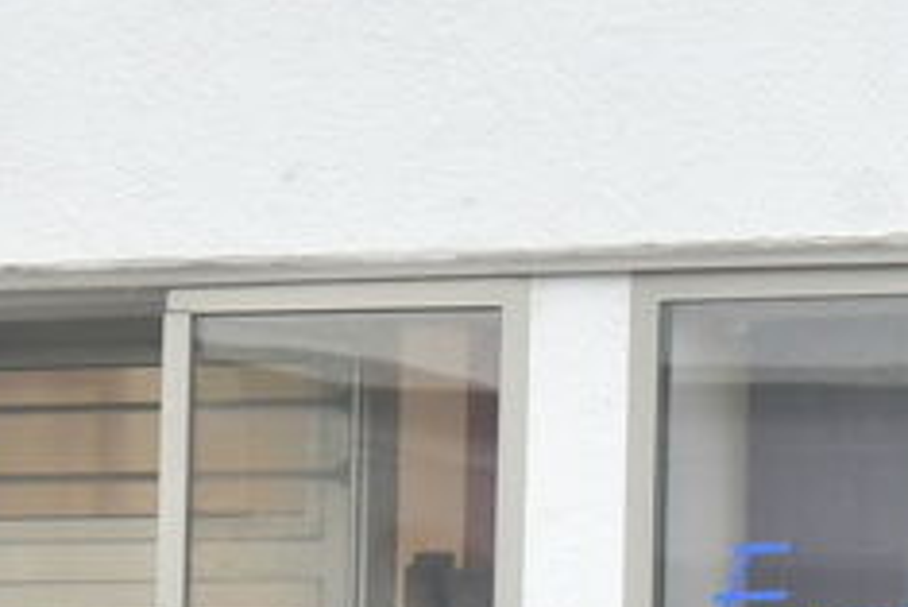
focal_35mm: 536
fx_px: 13527
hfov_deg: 3.8
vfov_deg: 2.6
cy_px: 754
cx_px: -626
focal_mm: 70
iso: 1250
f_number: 7.1
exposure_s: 1/200
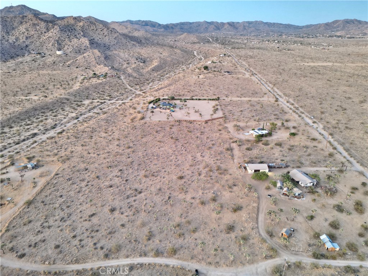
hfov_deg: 71.6
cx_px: 184
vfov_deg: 56.8
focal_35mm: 24
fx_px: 255
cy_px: 138
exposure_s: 1/15
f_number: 1.7
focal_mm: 6.72
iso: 400
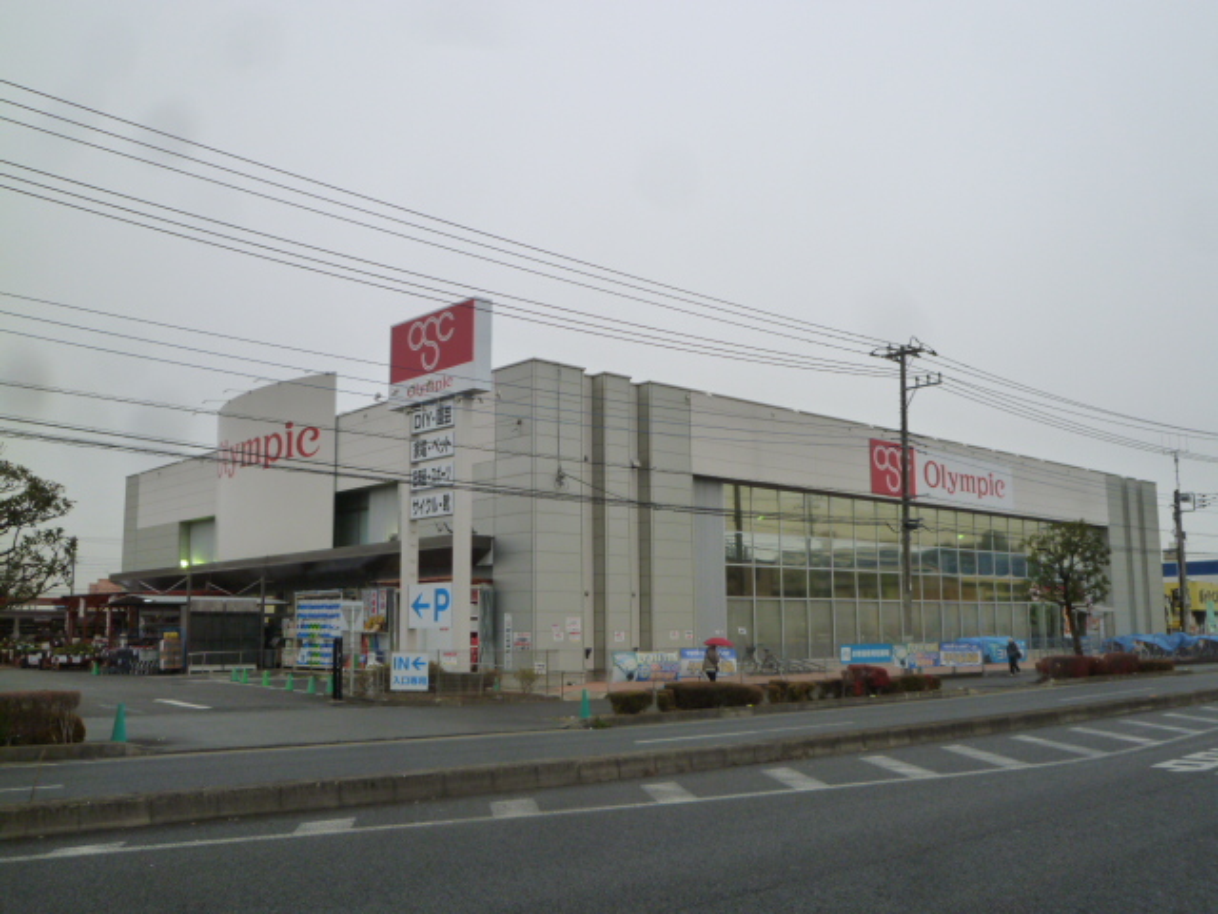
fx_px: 1161
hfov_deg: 55.4
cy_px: 457
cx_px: 609
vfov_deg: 42.9
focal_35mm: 33
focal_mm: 5.9
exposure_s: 1/80
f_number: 3.2
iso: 125
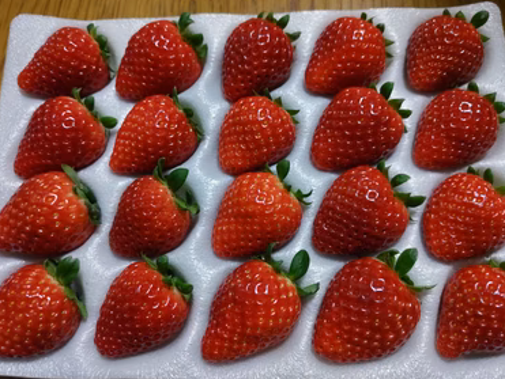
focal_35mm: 28
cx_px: 246
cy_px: 183
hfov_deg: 63.4
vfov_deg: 49.8
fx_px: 409
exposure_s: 1/30
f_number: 1.79
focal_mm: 4.8
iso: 1057
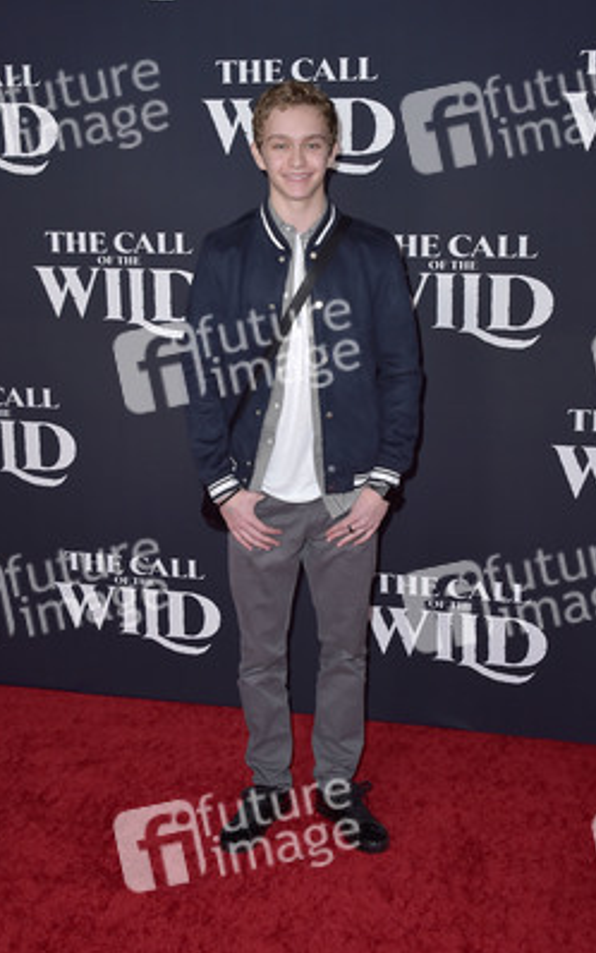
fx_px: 1065
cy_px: 476
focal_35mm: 41
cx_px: 308
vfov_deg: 48.2
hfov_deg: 31.3
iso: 320
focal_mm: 40
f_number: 7.1
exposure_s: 1/250
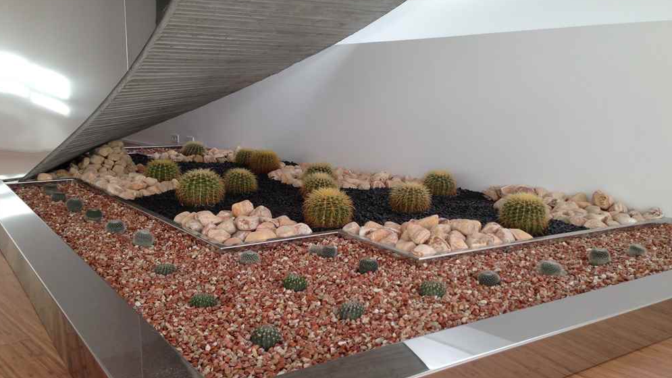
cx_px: 338
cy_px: 206
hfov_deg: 54.0
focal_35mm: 37
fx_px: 659
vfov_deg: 32.0
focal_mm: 4.13
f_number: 2.4
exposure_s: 1/144
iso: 50
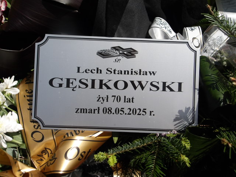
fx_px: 232
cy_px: 88
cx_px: 118
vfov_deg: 41.8
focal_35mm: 34
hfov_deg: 54.0
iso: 100
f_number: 11.6
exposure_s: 1/150
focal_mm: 6.1
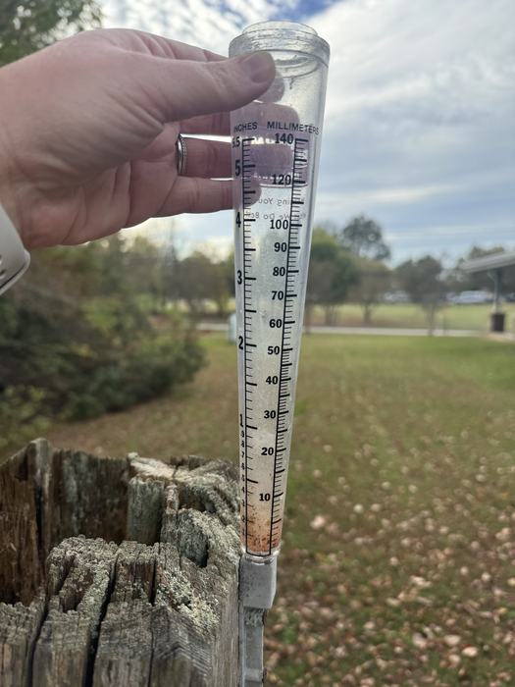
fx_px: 476
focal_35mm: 24
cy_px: 344
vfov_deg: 71.6
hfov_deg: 56.8
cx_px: 258
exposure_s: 1/912
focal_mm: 6.76
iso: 80
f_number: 1.78
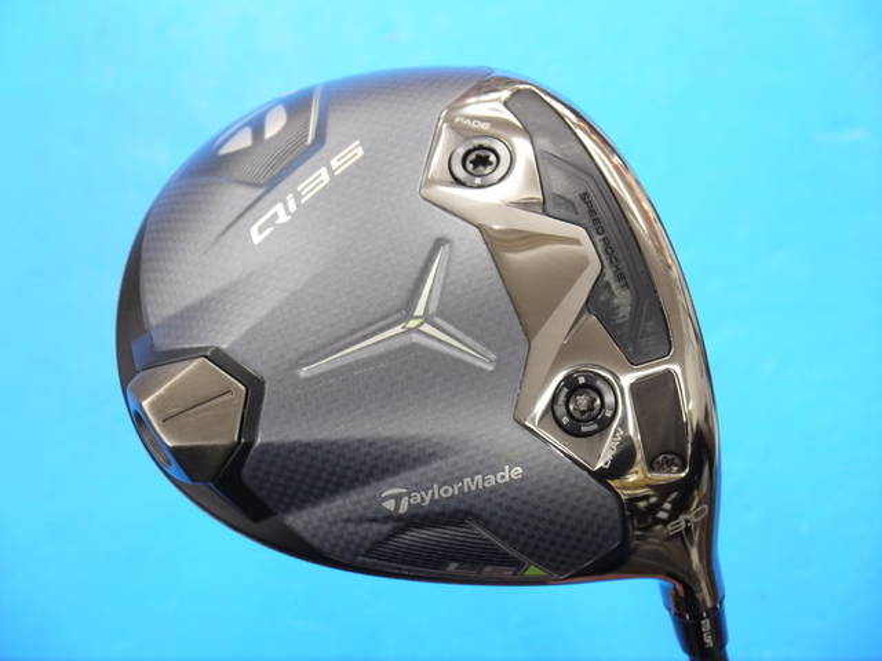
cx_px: 441
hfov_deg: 23.3
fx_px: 2140
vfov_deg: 17.6
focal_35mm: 84
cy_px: 330
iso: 800
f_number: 5.6
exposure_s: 1/60
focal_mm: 42
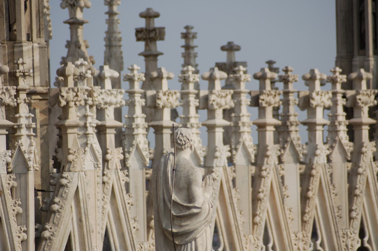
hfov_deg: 7.4
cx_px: 189
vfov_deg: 4.9
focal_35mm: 278
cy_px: 126
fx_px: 2911
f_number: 4.8
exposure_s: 1/1600
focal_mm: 185
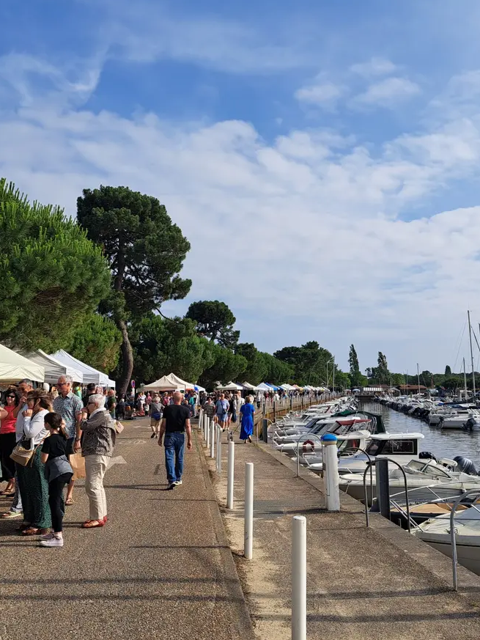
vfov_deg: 55.3
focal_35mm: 33
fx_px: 610
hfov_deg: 42.8
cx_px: 283
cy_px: 312
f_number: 1.8
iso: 50
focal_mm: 5.23
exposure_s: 1/1377
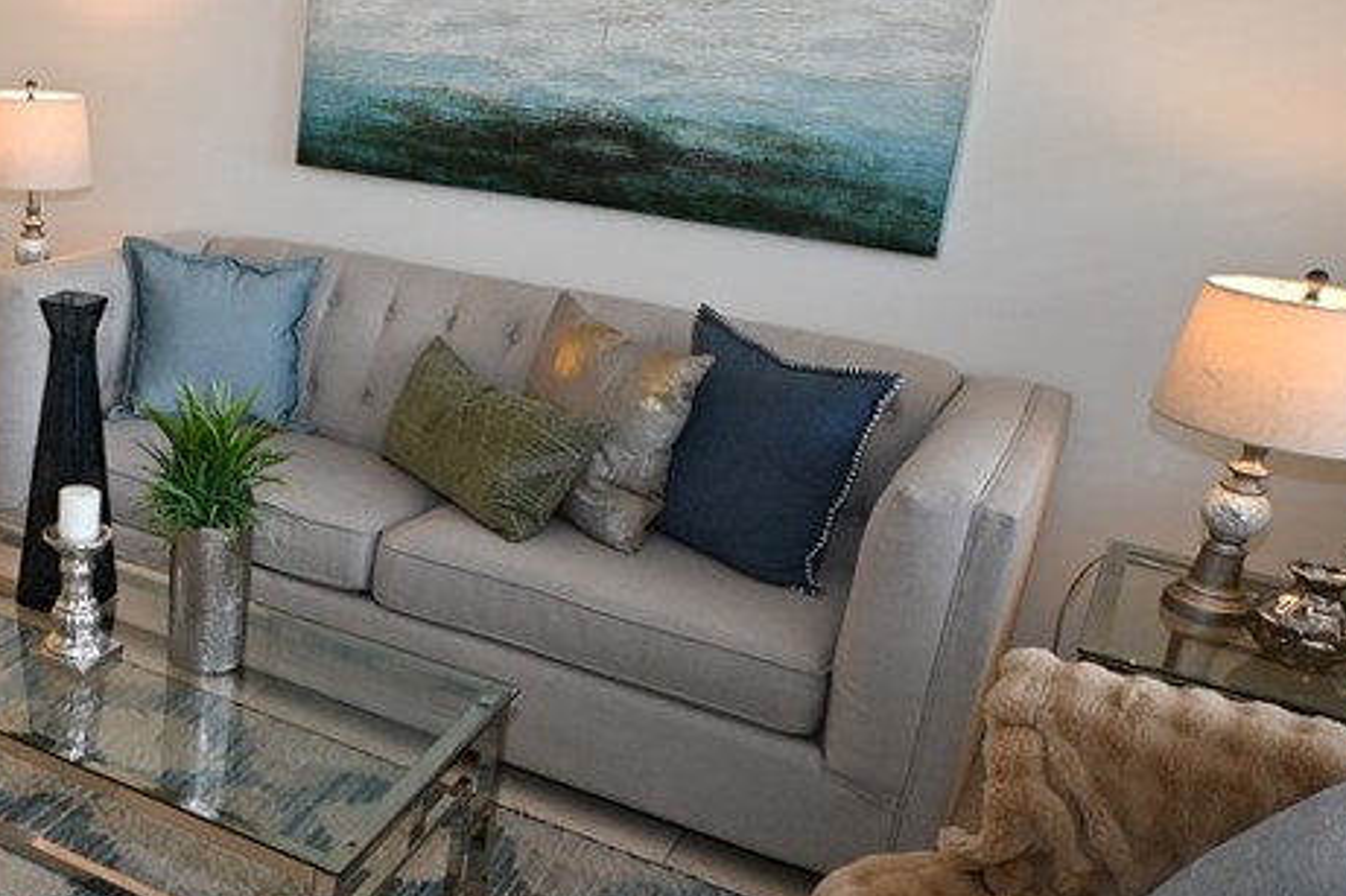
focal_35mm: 40
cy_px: 433
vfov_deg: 33.4
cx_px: 175
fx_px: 1495
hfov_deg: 44.8
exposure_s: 1/60
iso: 360
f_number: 4
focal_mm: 12
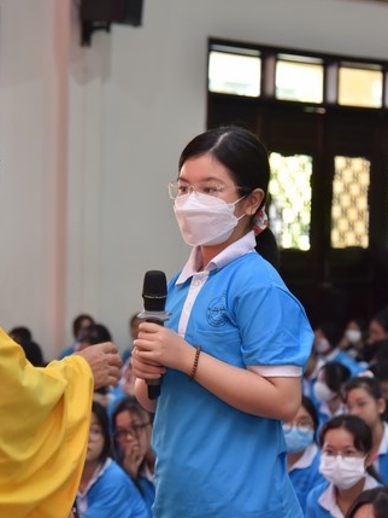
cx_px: 127
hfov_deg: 14.5
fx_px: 1524
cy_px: 261
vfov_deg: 19.3
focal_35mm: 102
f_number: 4.5
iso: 1600
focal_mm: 70
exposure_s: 1/160
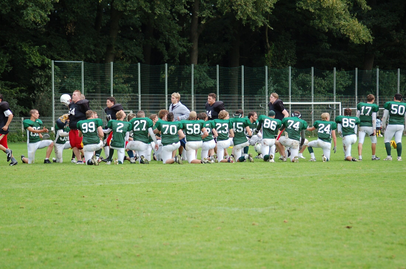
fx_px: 1857
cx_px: 203
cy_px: 134
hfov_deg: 12.5
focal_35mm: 165
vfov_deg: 8.3
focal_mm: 110
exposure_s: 1/1000
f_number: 4.2
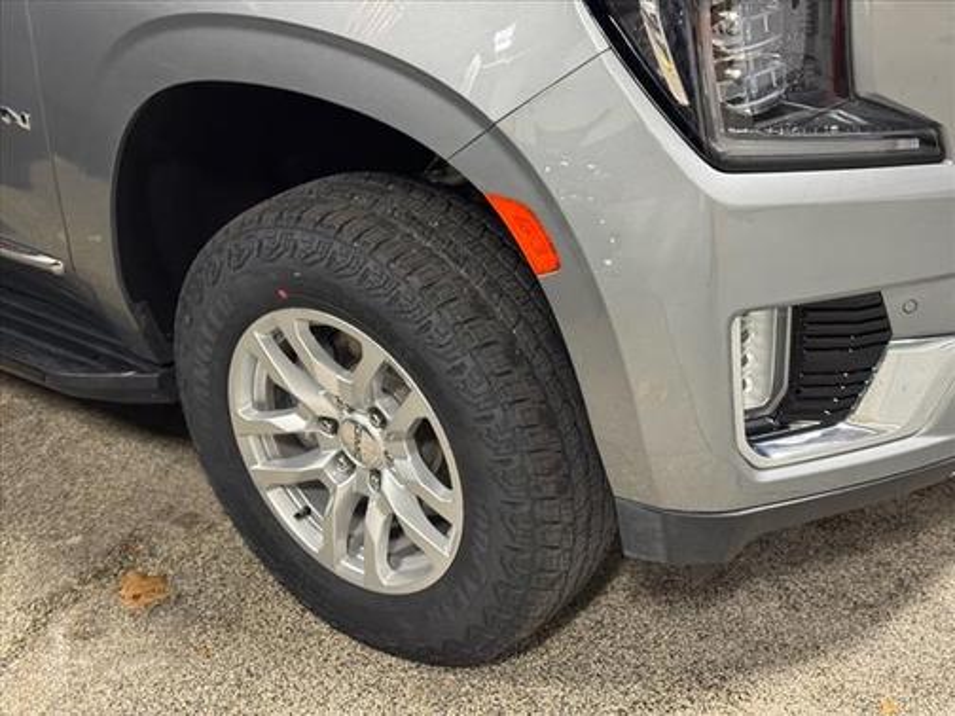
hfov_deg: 39.7
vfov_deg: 30.3
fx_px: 1324
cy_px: 358
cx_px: 478
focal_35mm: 48
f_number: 1.78
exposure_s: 1/40
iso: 320
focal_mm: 6.76
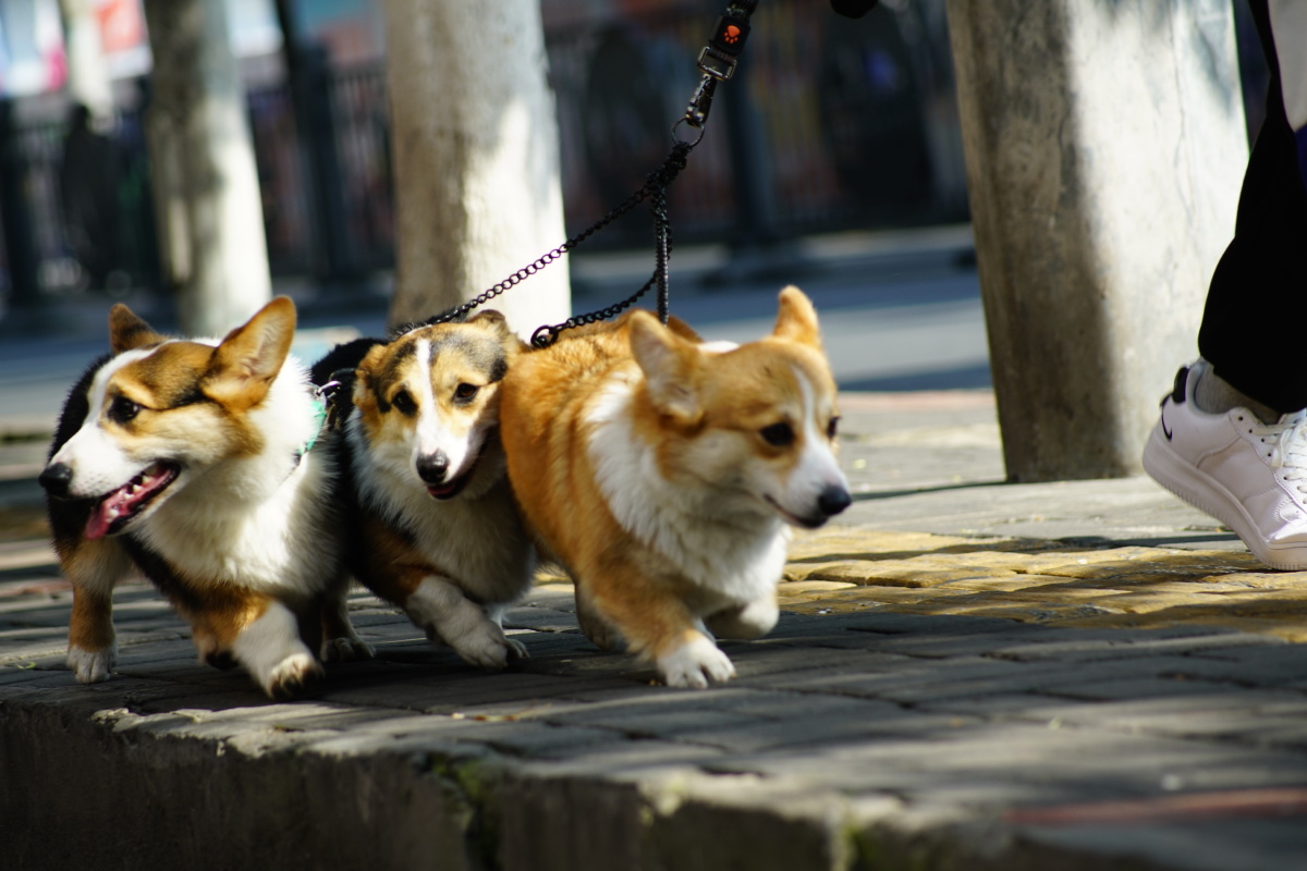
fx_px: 6534
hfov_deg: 11.4
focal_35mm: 180
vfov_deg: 7.6
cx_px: 654
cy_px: 436
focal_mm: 180
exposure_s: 1/200
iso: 250
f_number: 5.6
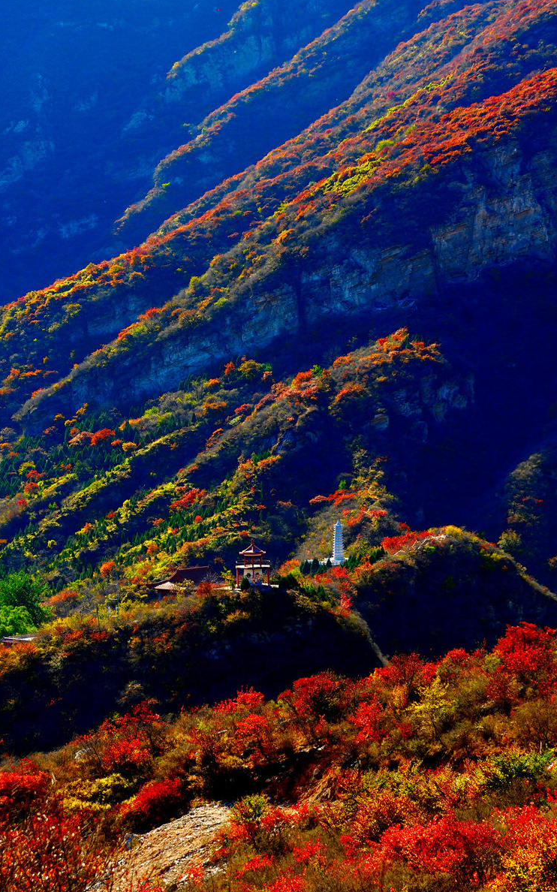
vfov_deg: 19.3
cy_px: 445
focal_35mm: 108
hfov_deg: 12.1
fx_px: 2624
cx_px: 272
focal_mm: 70
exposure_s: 1/400
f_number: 4
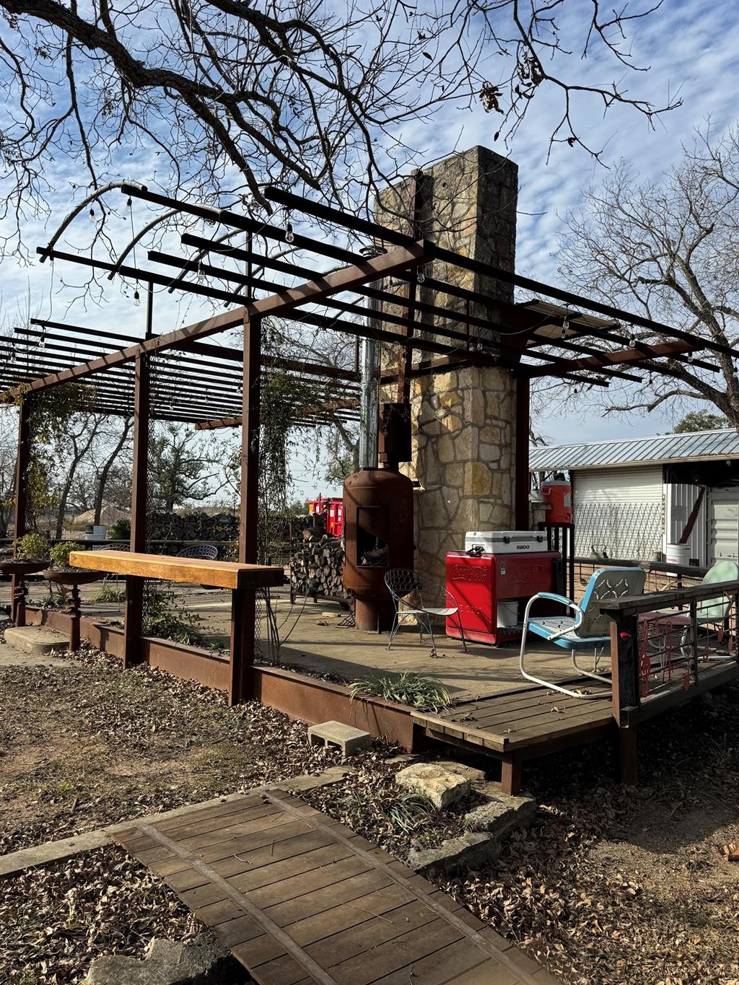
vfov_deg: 65.3
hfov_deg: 51.3
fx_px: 768
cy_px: 490
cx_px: 388
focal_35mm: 27
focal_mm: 6.76
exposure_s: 1/4049
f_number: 1.78
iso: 80
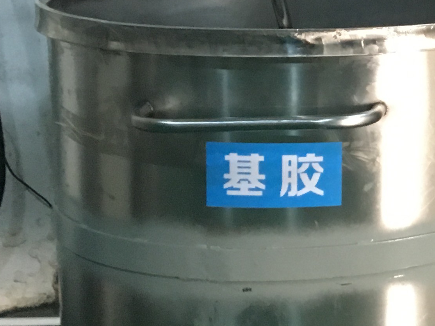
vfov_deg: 14.0
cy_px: 37
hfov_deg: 16.9
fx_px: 1319
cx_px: 657
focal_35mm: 105
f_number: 2.2
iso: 200
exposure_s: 1/17
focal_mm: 4.15
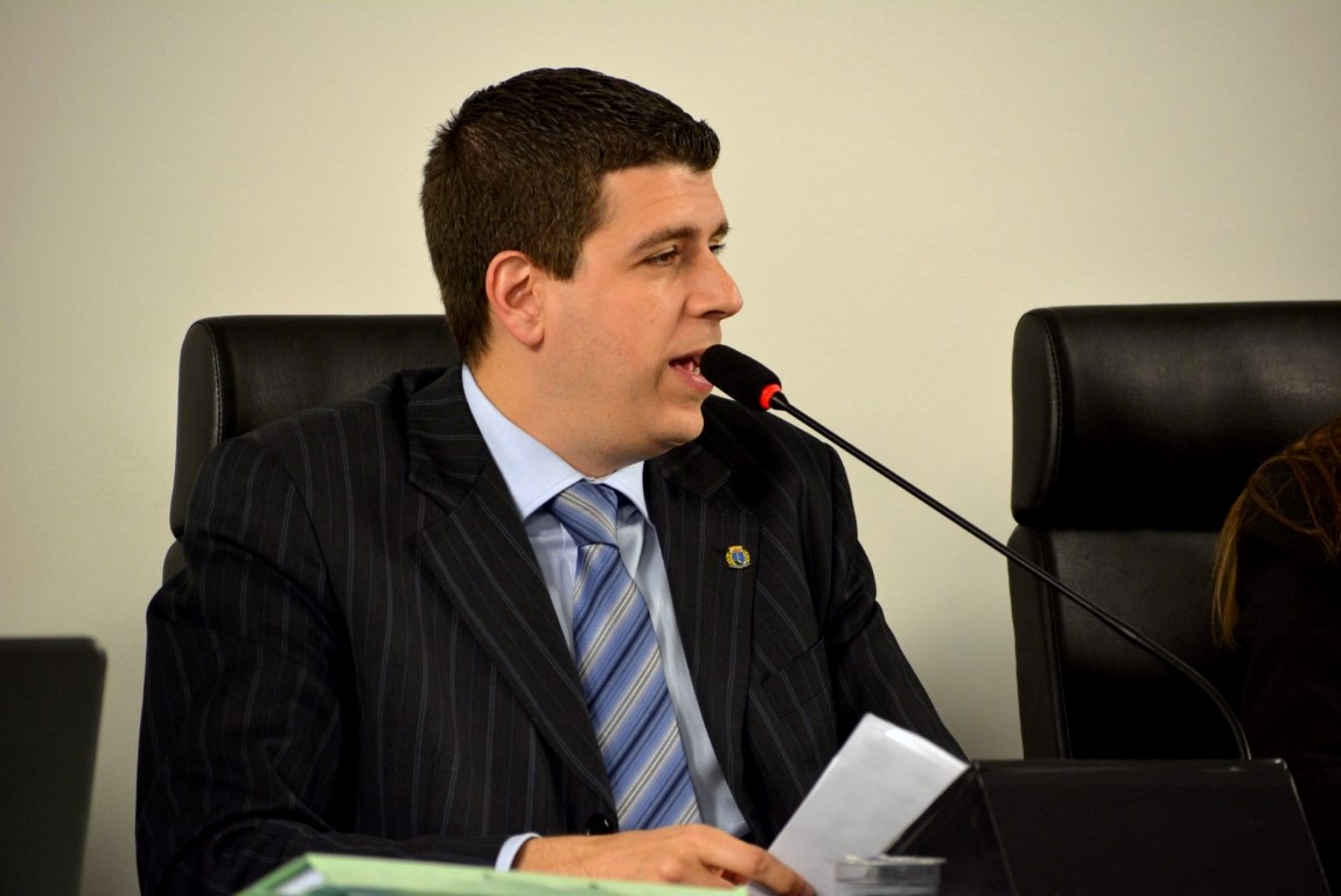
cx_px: 670
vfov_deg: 5.1
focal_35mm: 270
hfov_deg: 7.6
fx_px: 10065
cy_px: 448
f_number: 5.3
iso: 1250
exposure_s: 1/125
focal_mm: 180
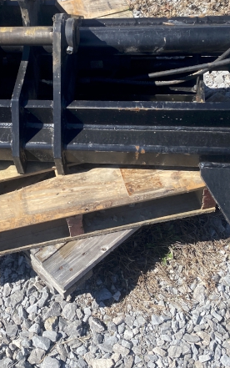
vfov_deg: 39.9
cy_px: 133
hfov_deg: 25.7
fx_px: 501
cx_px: 69
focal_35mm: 50
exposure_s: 1/1585
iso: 32
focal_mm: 4.25
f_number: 1.8
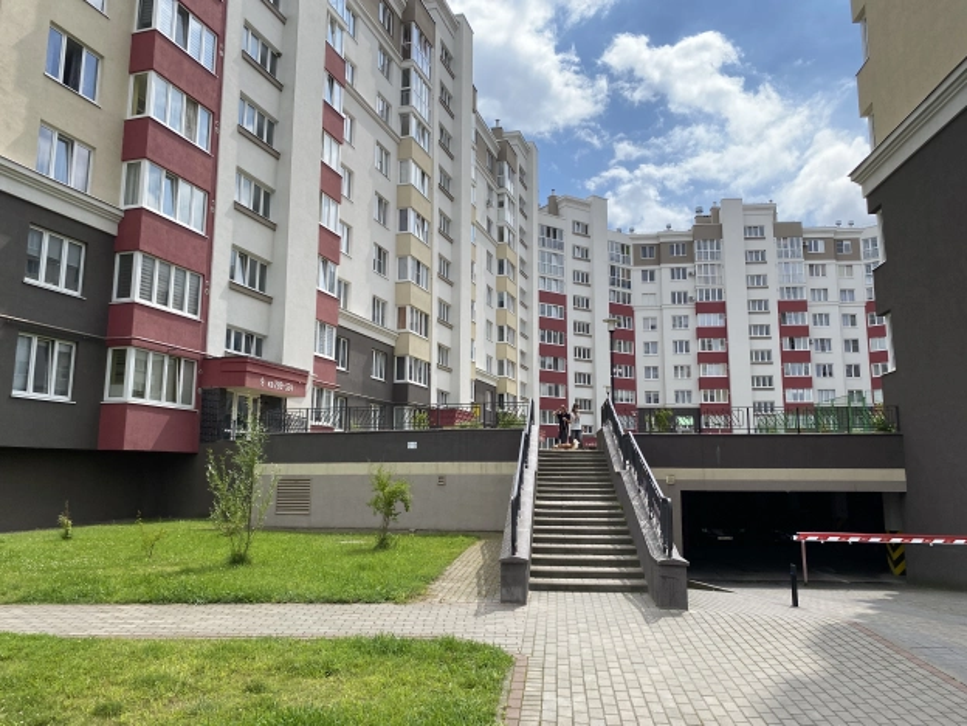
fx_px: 726
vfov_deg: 53.1
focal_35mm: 26
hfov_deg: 67.3
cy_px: 363
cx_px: 484
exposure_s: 1/3846
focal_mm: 4.25
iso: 32
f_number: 1.8
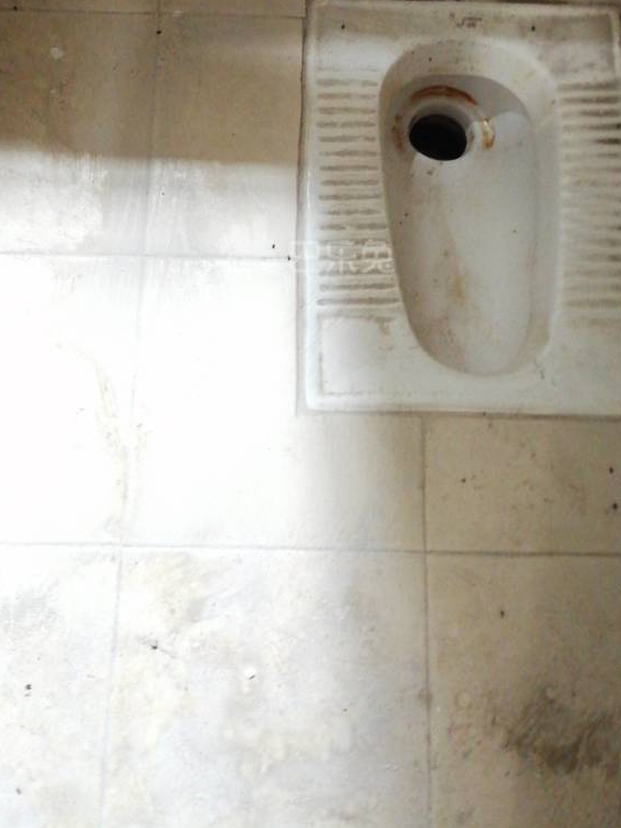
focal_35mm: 37
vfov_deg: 48.9
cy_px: 246
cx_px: 306
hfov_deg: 38.6
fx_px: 886
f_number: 1.8
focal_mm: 3.62
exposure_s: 1/14.3
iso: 640
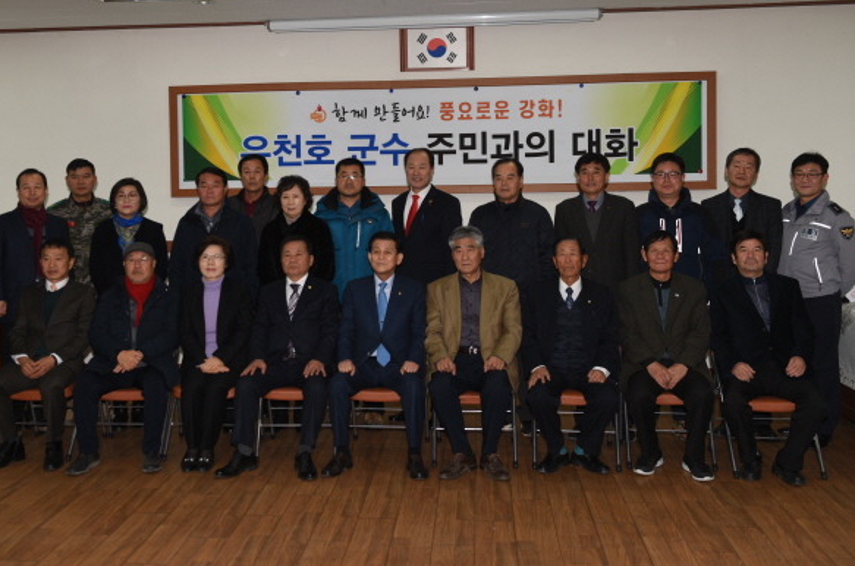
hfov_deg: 46.4
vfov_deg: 31.7
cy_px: 229
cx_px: 375
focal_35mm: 42
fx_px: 995
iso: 80
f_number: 4
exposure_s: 1/60
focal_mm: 35
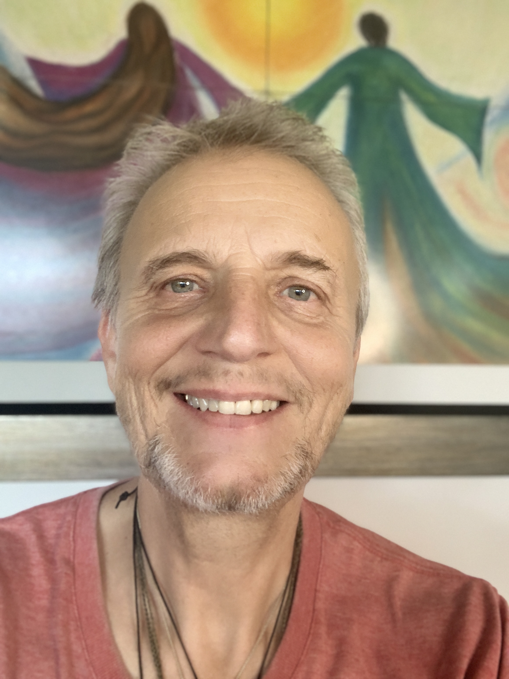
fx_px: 627
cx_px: 254
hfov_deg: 44.2
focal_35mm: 32
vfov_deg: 56.8
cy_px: 340
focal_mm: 2.87
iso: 200
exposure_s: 1/60
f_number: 2.2
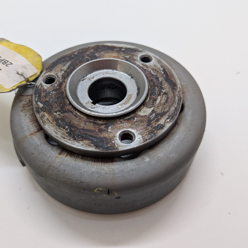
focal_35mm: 29
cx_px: 107
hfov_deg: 55.4
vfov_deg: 55.6
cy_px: 122
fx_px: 235
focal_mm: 6.9
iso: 183
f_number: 1.68
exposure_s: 1/113
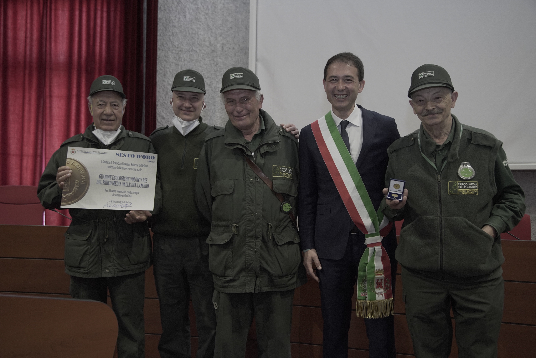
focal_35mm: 32
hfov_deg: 58.7
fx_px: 476
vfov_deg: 41.1
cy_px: 179
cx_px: 268
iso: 3200
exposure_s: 1/60
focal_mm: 32
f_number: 4
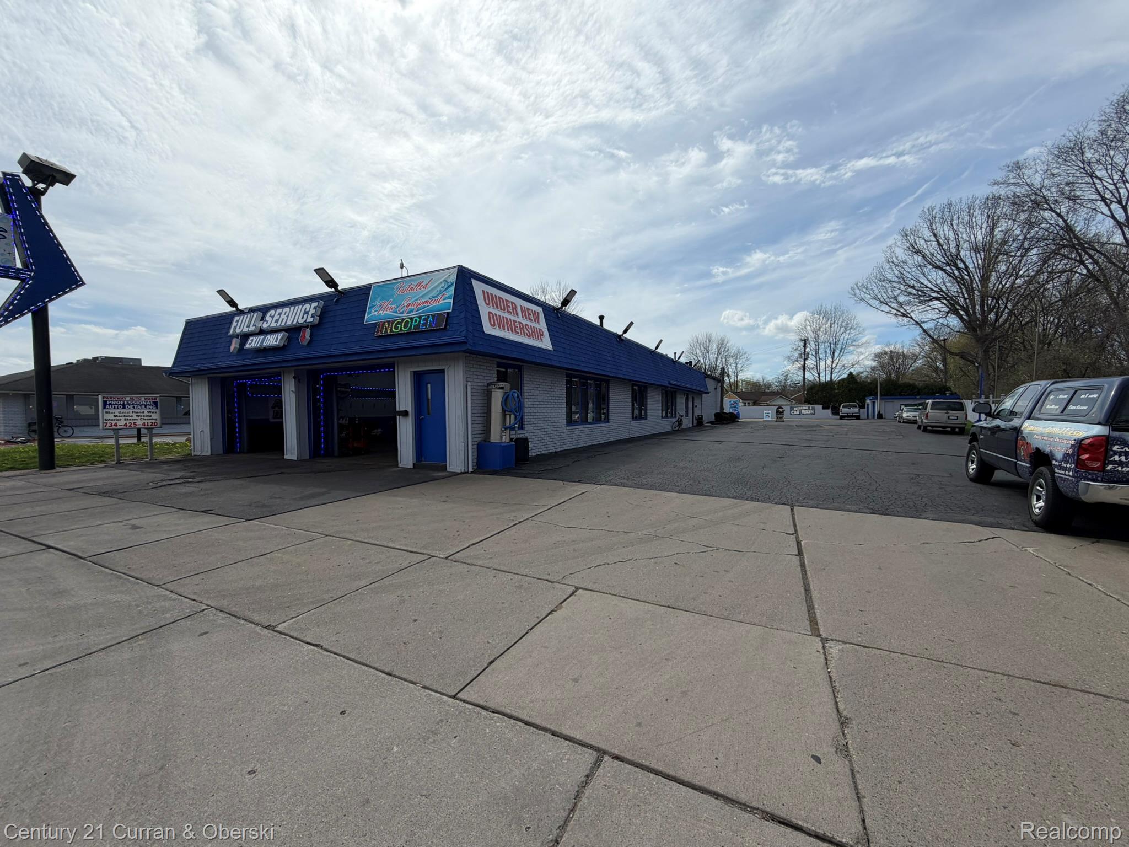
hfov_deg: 102.1
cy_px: 424
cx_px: 564
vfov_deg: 85.7
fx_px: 457
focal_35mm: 14
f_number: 2.2
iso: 20
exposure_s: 1/1795
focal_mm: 2.22
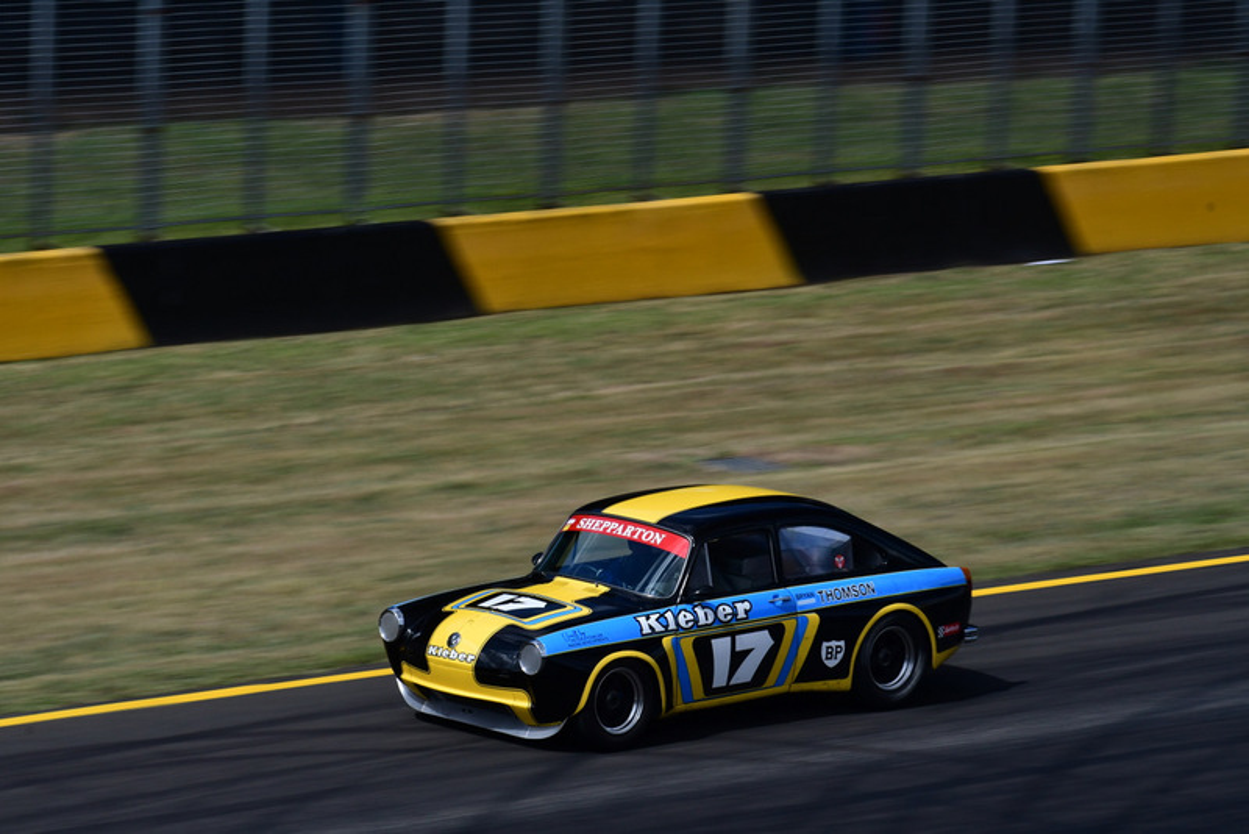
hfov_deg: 10.2
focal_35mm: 202
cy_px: 417
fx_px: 7028
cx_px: 624
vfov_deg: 6.8
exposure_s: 1/250
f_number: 20
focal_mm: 135
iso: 500
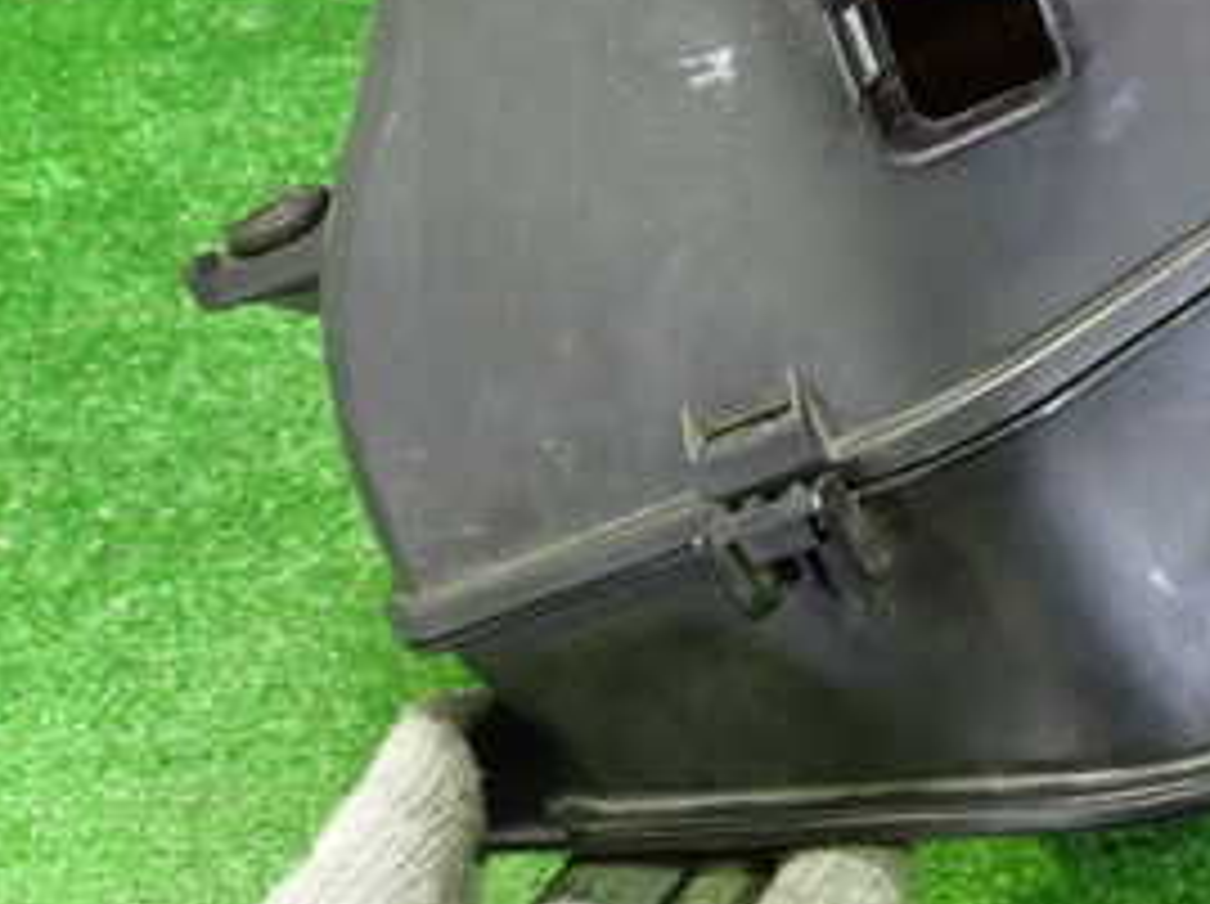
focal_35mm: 67
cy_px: 9
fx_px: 2339
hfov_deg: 28.5
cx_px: 949
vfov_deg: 21.2
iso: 800
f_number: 2.3
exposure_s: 1/30
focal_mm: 5.4
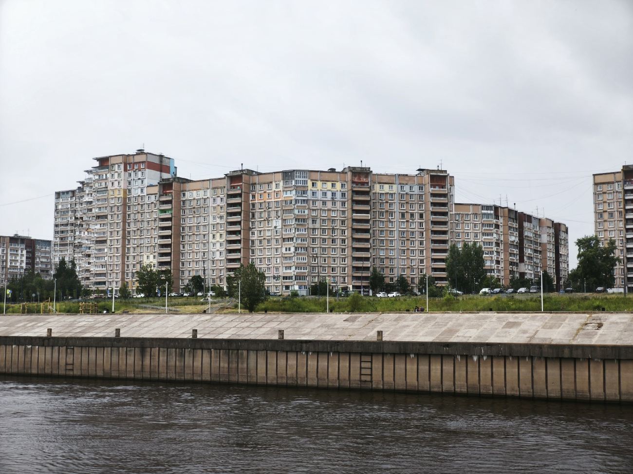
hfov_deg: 38.2
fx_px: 914
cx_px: 316
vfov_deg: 29.1
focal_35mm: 50
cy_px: 237
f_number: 1.9
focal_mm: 7.1
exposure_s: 1/108
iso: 50
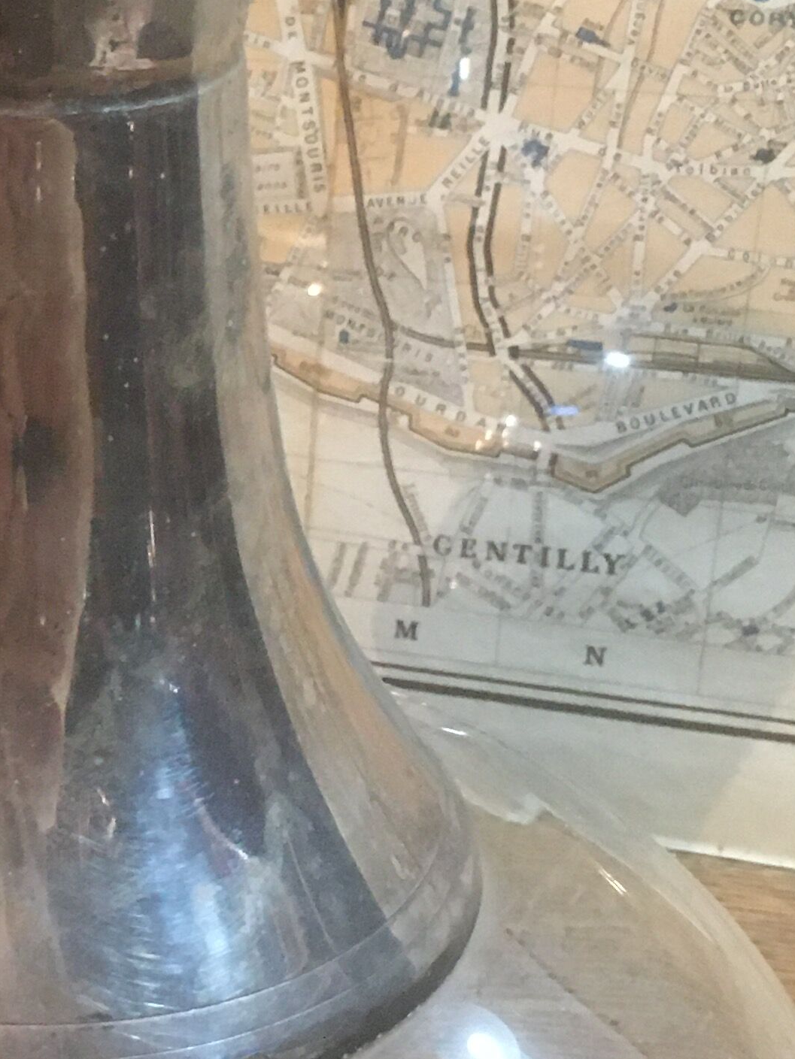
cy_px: 469
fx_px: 2541
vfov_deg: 23.5
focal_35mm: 83
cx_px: -56
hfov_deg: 17.3
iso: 200
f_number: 2.2
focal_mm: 4.15
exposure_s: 1/17
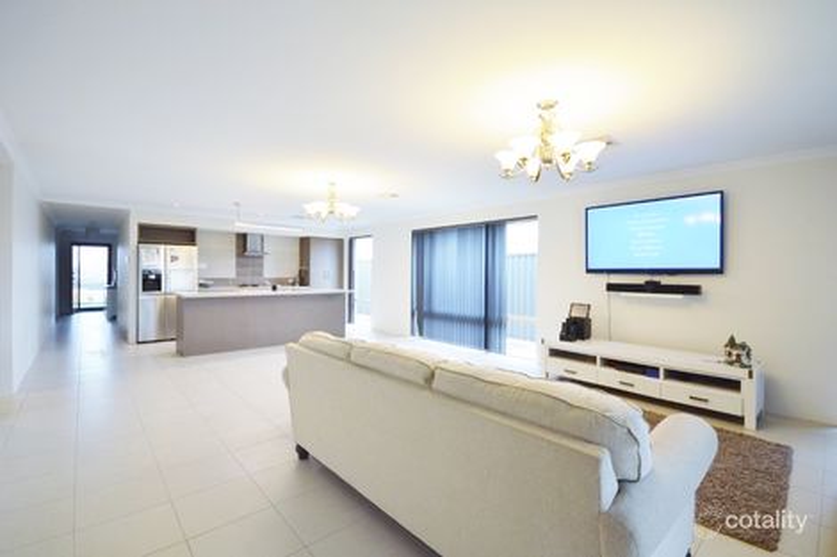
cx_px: 418
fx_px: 349
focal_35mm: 15
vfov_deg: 77.3
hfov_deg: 100.4
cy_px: 278
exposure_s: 1/60
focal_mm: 10
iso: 400
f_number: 4
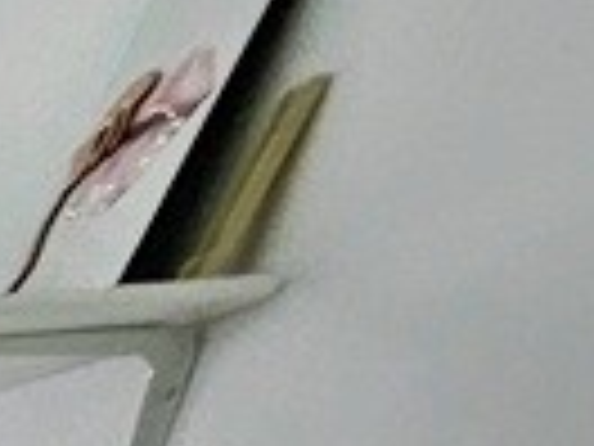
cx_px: -1656
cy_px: 1689
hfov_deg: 8.7
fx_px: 1733
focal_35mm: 101
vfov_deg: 8.6
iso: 40
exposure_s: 1/50
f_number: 2.2
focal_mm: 1.7
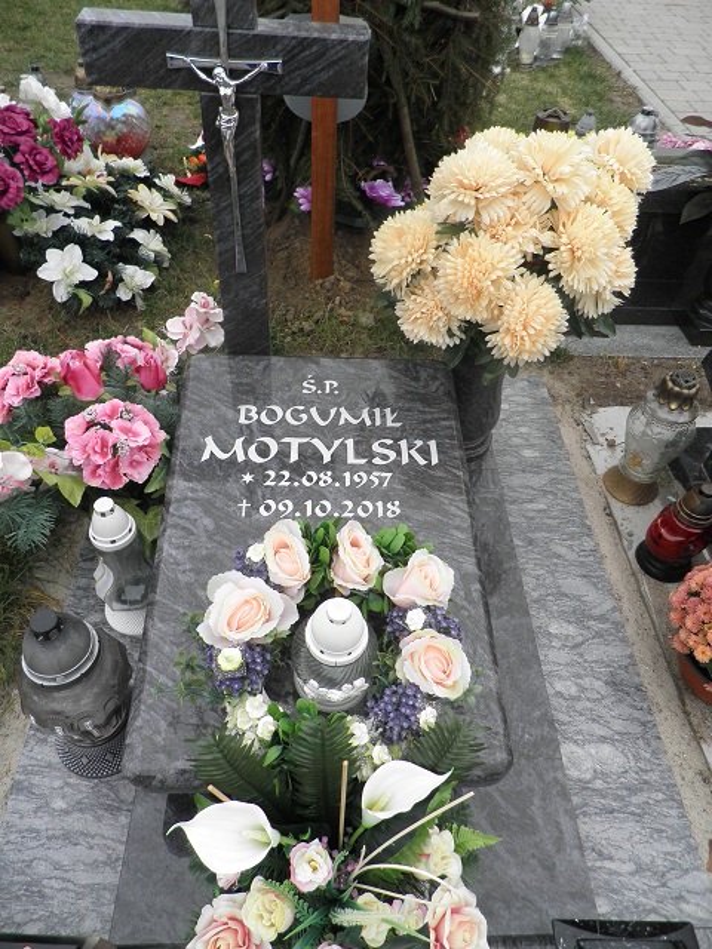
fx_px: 658
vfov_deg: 71.6
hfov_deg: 56.8
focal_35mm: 24
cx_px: 356
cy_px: 474
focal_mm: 4.3
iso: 64
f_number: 3.3
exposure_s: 1/125
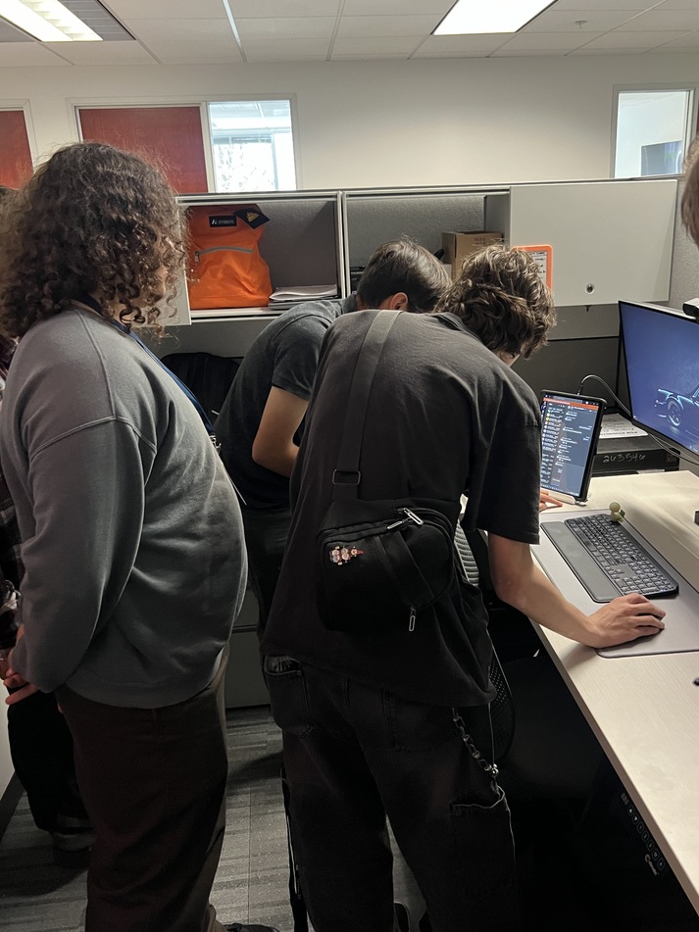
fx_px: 754
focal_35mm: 28
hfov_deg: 49.7
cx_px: 375
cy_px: 431
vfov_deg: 63.4
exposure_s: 1/40
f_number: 1.5
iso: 500
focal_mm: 5.7
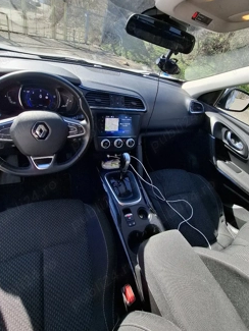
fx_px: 153
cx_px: 123
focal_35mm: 16
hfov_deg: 78.1
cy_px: 137
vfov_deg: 93.6
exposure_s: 1/175
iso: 40
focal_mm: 1.74
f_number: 2.2
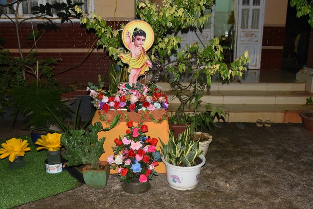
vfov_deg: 38.9
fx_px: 296
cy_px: 104
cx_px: 156
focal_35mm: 34
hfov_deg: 55.8
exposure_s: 1/60
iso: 1600
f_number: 5.6
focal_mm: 34
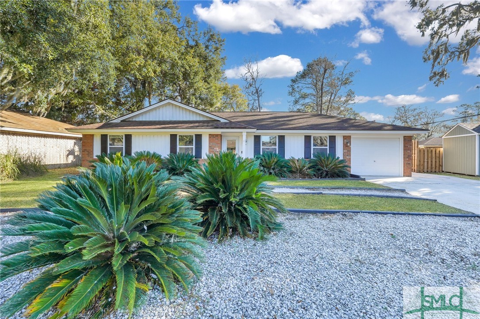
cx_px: 240
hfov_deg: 96.8
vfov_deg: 73.7
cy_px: 160
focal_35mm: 16
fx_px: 213
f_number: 11
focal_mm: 16
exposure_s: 1/40
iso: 100
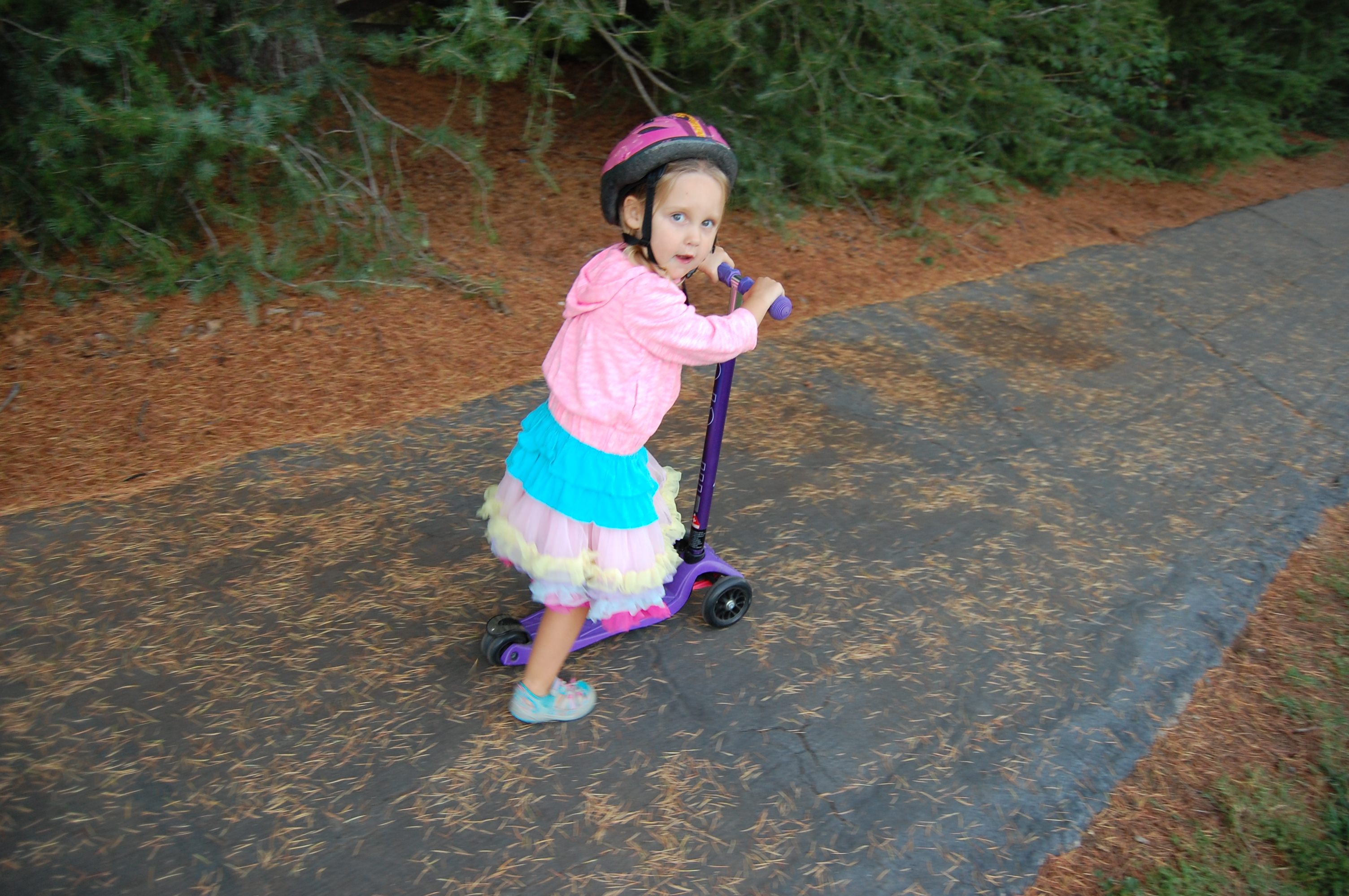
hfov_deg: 67.4
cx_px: 674
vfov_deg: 47.8
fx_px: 1011
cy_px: 448
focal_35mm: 27
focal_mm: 18
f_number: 4
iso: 400
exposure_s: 1/60
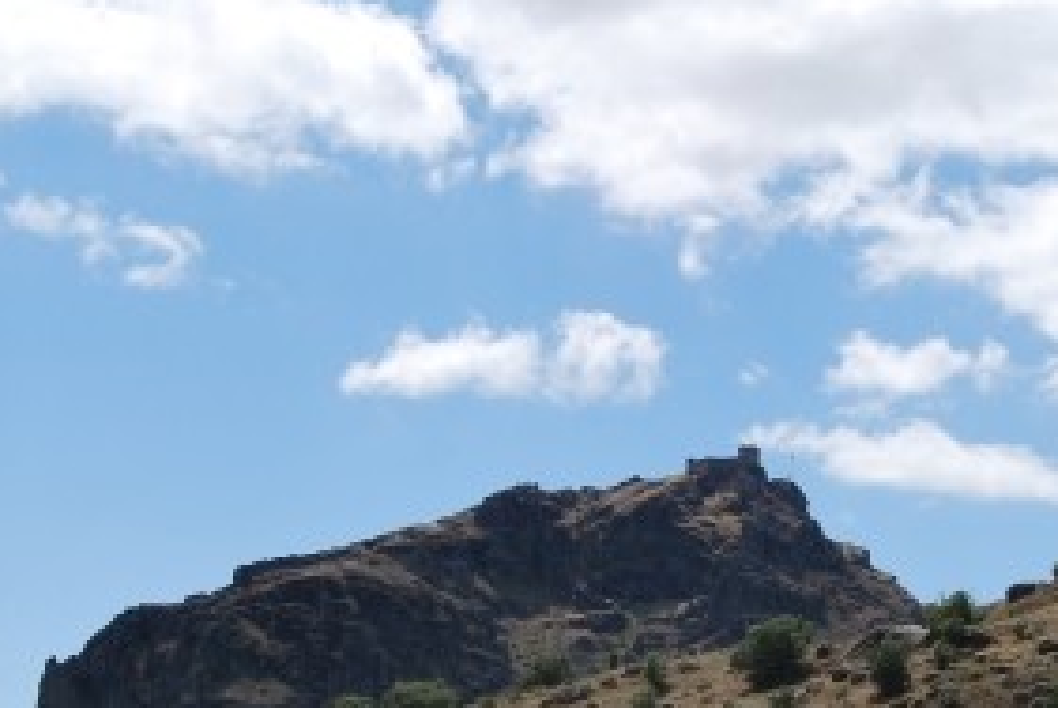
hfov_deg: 21.8
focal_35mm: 93
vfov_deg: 14.7
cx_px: 704
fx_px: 2736
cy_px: 499
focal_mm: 26
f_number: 10
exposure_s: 1/250
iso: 100
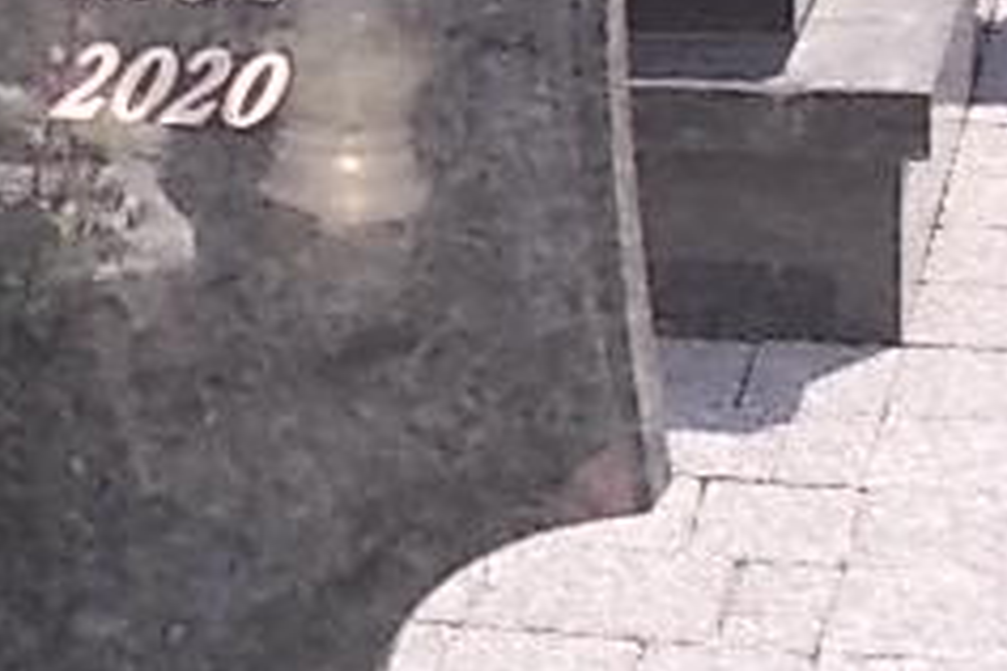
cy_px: -195
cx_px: -314
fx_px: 5174
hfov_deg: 10.8
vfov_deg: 7.3
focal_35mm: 185
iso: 80
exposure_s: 1/100
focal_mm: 11.8
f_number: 5.3
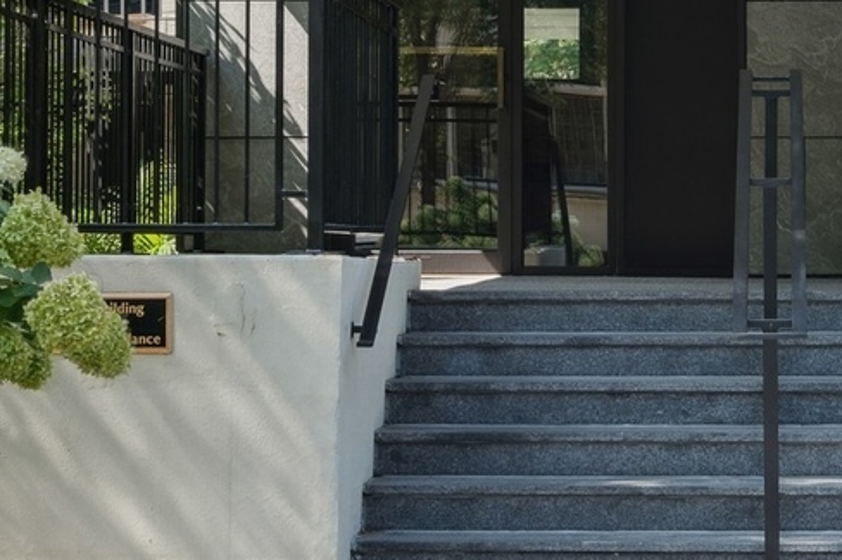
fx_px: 2408
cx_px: 713
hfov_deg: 19.6
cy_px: -286
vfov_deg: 12.6
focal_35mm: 103
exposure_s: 1/400
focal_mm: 31
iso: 320
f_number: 7.1
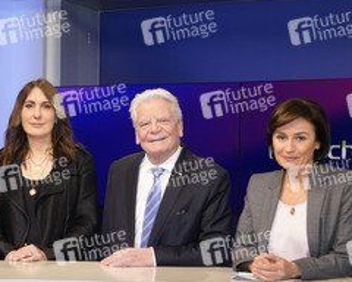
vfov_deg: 22.6
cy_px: 212
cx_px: 52
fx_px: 698
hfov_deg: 27.5
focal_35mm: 67
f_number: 5.6
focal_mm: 38
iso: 2000
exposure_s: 1/125
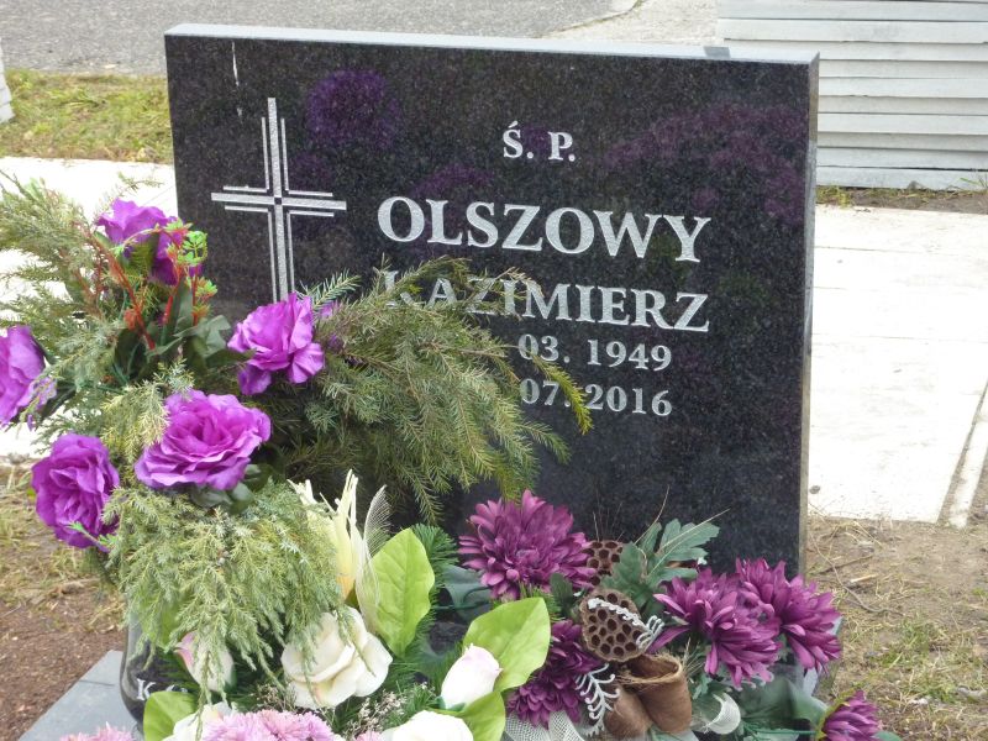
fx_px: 2055
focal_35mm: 72
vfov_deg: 20.4
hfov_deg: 27.0
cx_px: 494
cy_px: 370
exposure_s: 1/160
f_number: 4.1
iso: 320
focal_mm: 11.9
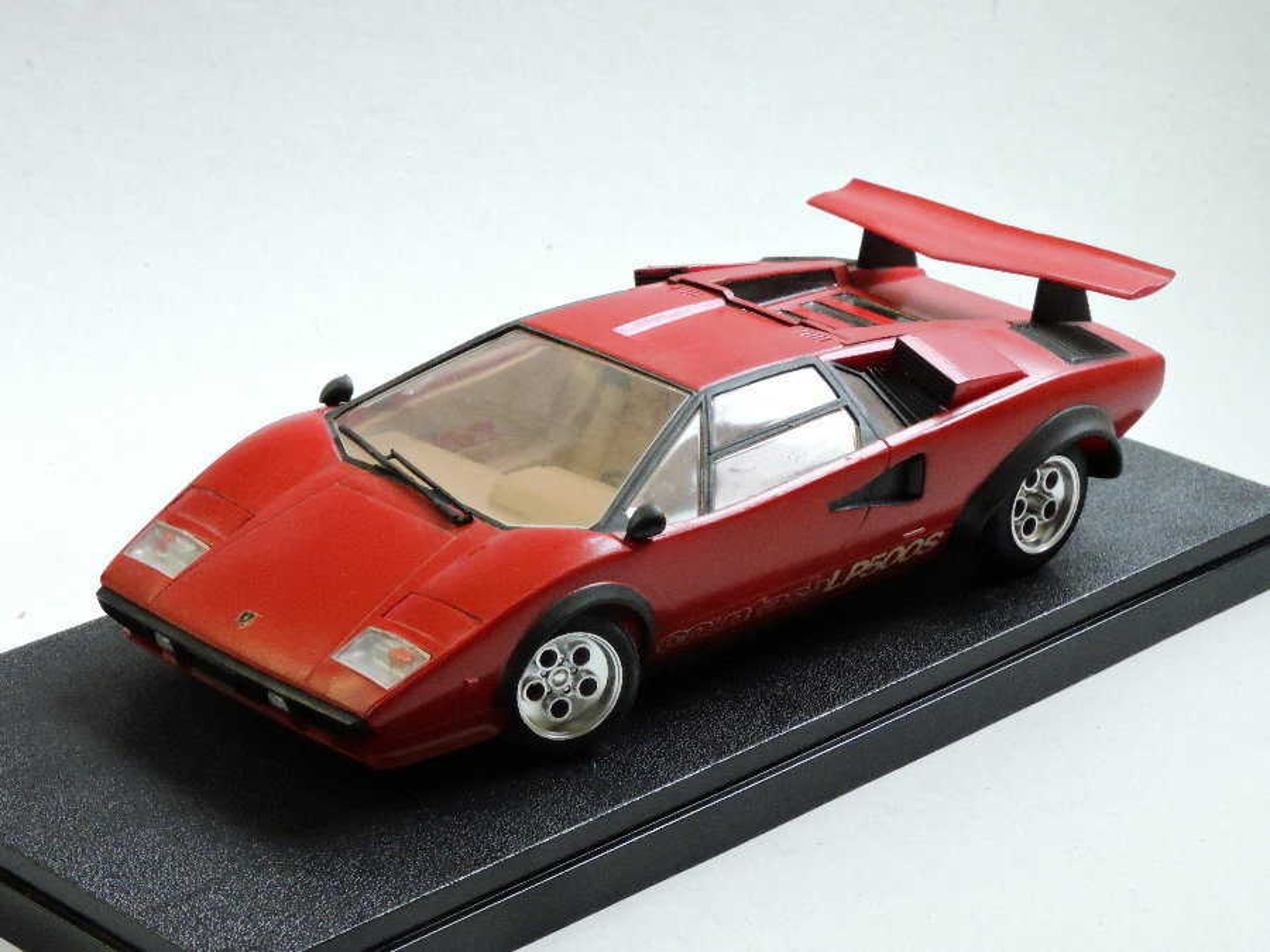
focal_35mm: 95
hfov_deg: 20.7
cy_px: 476
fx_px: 3485
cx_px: 635
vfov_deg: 15.6
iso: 1600
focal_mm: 17
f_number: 7.6
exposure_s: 1/100
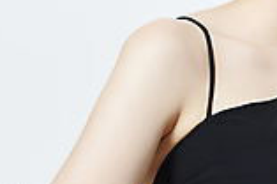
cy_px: 41
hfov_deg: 5.1
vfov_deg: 3.4
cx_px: 291
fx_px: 3087
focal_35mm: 402
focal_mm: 105
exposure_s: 1/125
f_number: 13
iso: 64
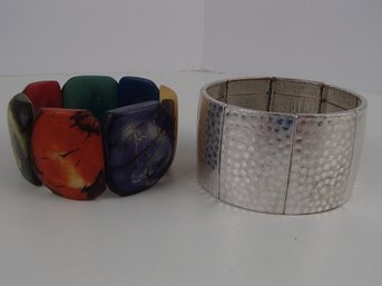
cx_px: 191
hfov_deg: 50.2
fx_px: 408
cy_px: 143
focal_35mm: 37
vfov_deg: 38.6
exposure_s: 1/160
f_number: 4.7
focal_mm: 6.64
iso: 200
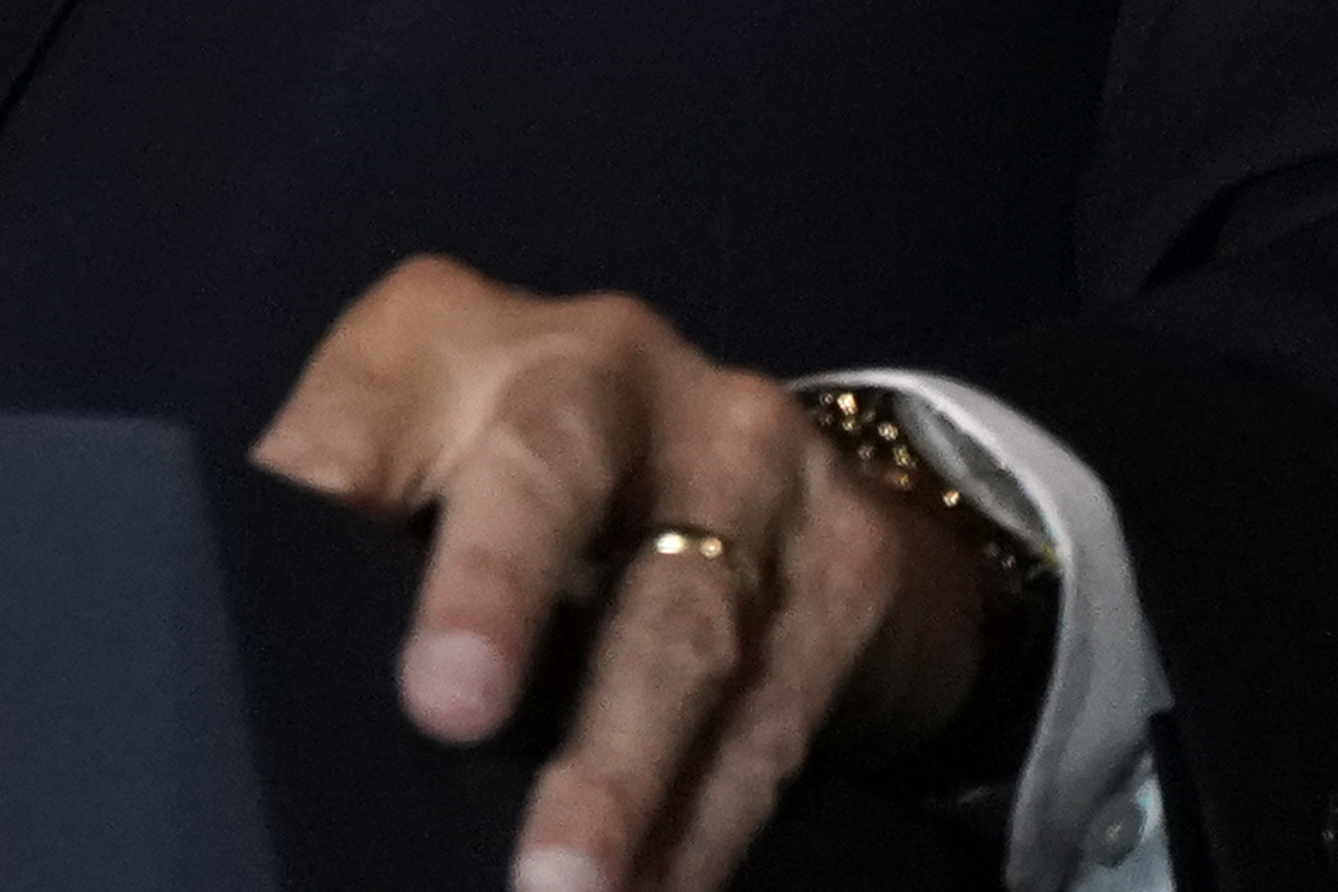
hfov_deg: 0.6
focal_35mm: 3223
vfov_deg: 0.4
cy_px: -1322
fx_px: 119795
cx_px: 120
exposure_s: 1/1000
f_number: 6.3
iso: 6400
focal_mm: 600
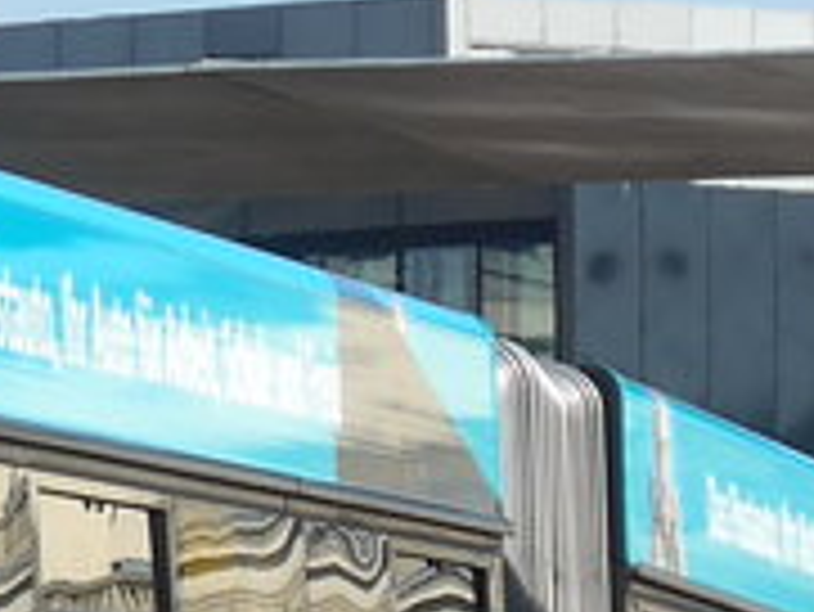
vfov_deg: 2.2
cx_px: -1039
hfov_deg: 2.9
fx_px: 16048
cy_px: 738
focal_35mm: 682
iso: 80
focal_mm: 20.4
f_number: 4.8
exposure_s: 1/400
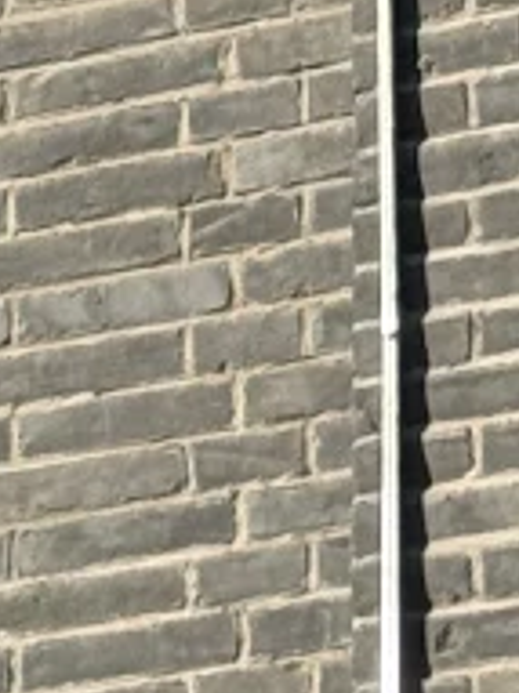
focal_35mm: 362
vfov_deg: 5.3
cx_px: -944
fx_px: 7245
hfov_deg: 4.0
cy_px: -947
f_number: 1.78
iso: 64
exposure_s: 1/4587
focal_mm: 6.76
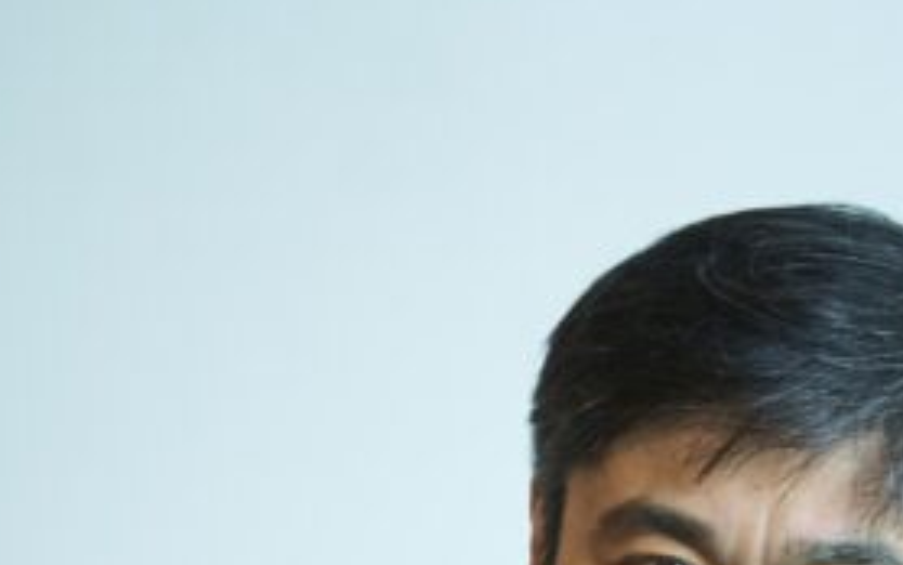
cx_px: 520
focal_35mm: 155
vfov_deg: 8.3
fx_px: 3816
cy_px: 815
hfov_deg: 13.5
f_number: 2.8
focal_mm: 55
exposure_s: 1/200
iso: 1250
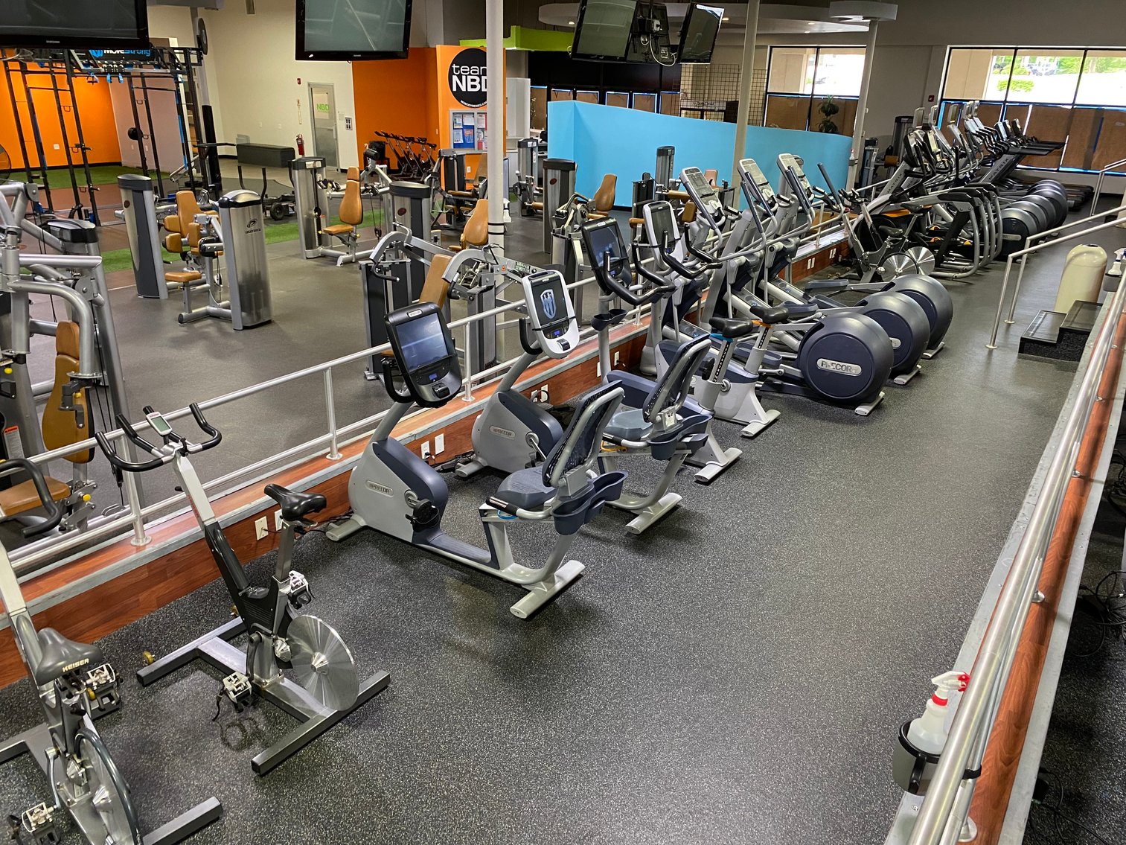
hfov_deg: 67.3
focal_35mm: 26
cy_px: 422
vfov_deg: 53.1
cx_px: 563
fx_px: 846
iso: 250
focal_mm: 4.25
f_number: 1.8
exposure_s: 1/60
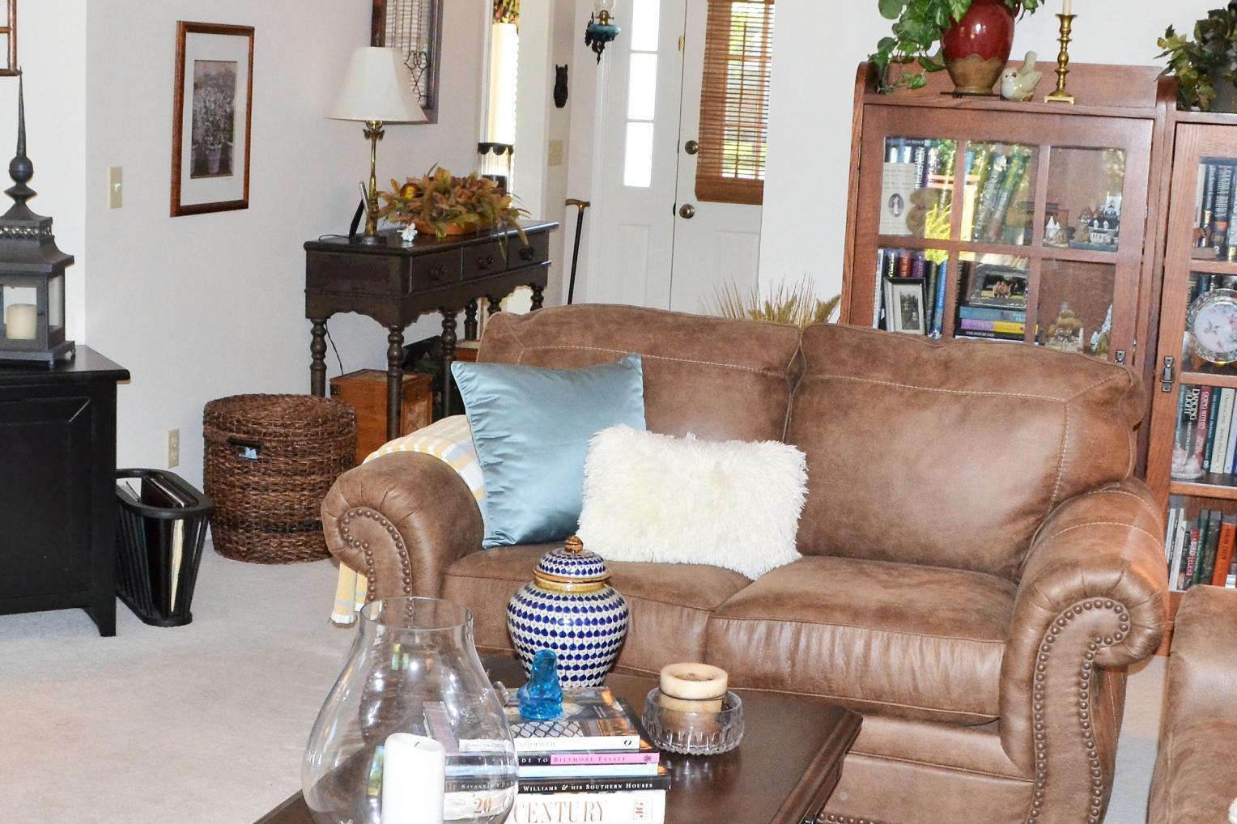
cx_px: 554
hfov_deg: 37.5
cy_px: 380
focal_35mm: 53
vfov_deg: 25.5
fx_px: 1821
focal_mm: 18
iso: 800
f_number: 8
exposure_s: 1/60
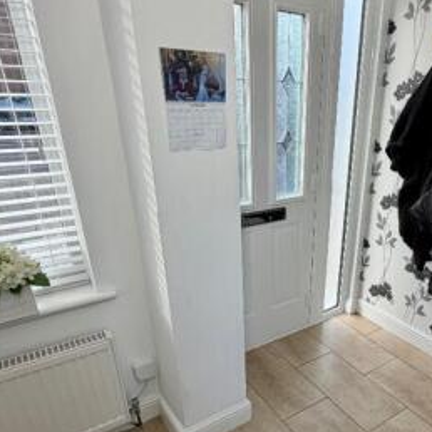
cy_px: 280
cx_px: 296
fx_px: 395
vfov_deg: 56.3
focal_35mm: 28
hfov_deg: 55.8
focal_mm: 2.22
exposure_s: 1/96
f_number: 2.2
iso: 64
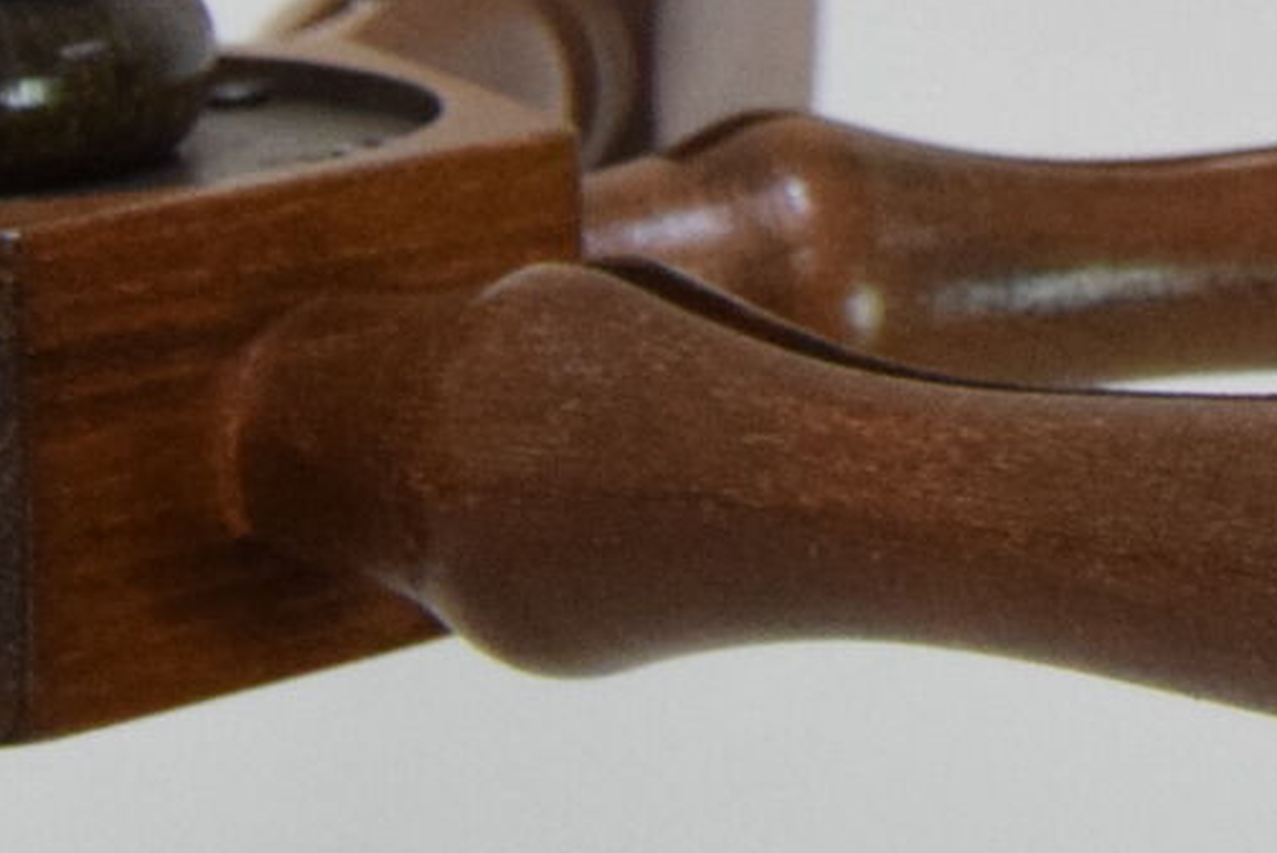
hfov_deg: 8.9
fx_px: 7595
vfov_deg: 6.2
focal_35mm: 214
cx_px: 2714
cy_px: -1026
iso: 1600
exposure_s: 1/250
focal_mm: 24
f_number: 8
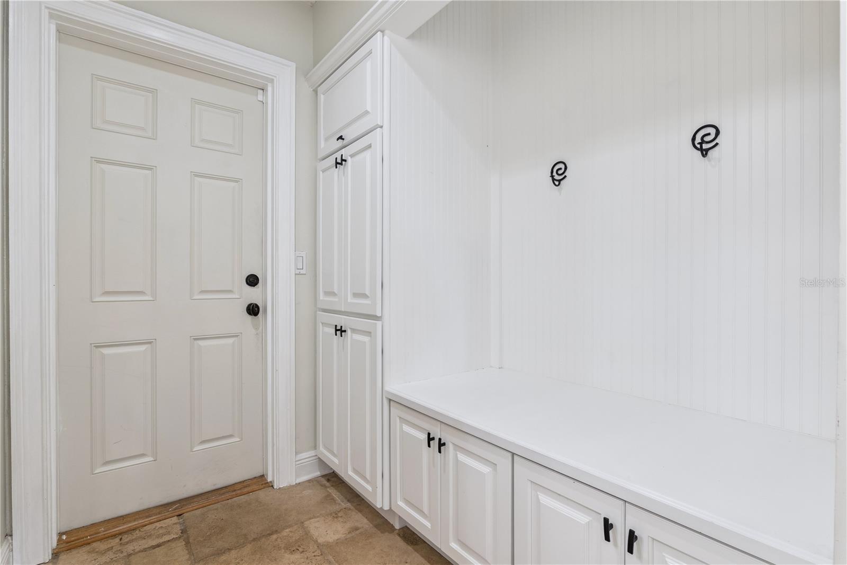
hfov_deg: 96.7
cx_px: 424
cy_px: 282
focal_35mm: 16
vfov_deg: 73.7
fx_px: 376
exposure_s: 1/40
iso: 800
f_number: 10
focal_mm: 16
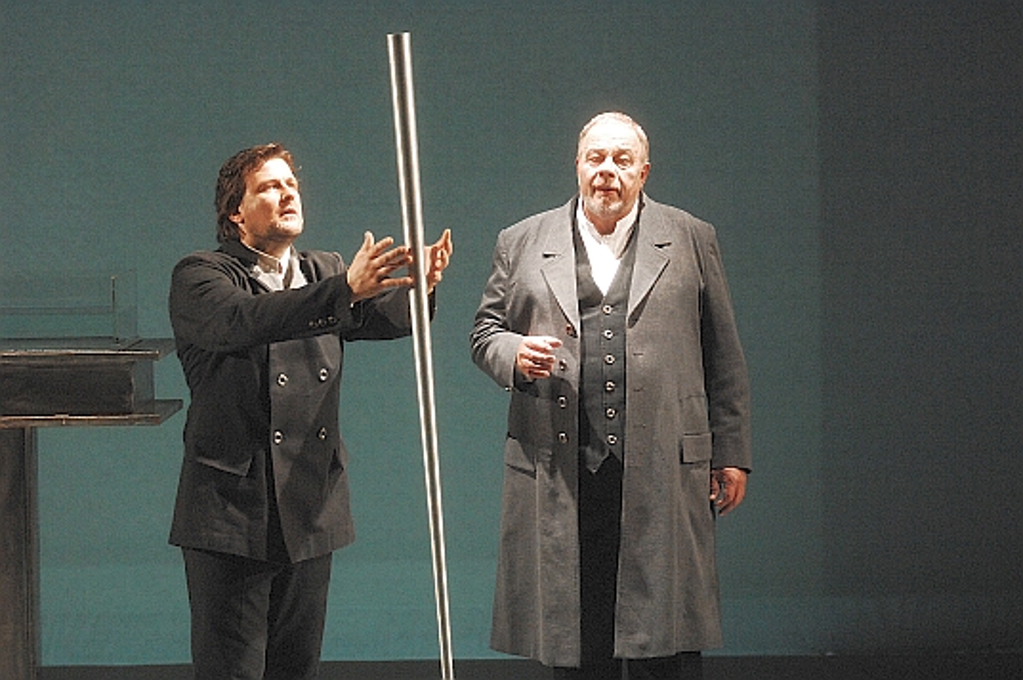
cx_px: 512
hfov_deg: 6.9
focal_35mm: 300
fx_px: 8515
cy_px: 340
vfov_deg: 4.6
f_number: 2.8
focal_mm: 200
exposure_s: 1/60
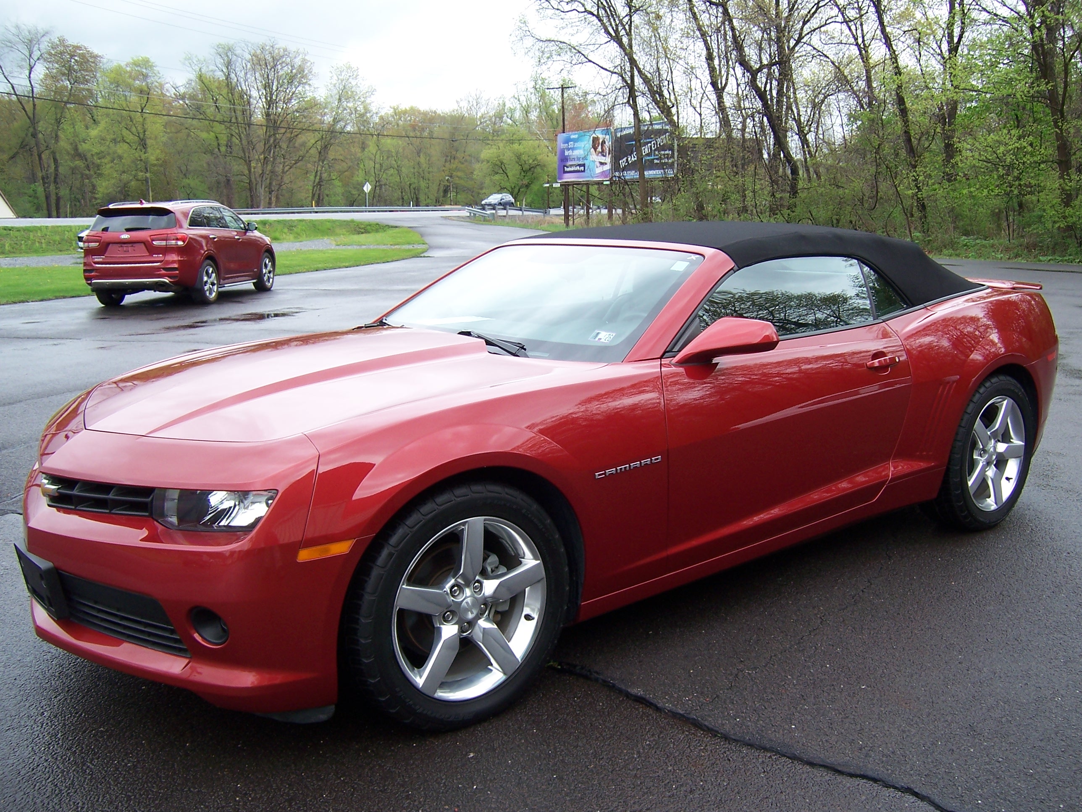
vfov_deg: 42.9
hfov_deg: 55.4
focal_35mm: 33
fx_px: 1031
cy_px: 406
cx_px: 541
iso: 80
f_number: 3.4
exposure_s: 1/250
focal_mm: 5.5
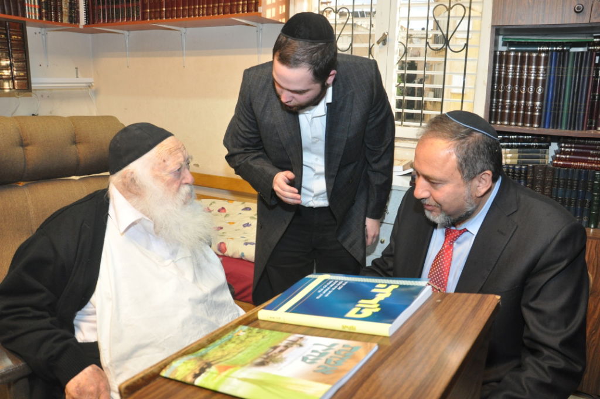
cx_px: 300
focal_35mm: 27
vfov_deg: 47.8
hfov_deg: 67.4
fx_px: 449
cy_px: 200
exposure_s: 1/160
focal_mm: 18
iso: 800
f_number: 5.6
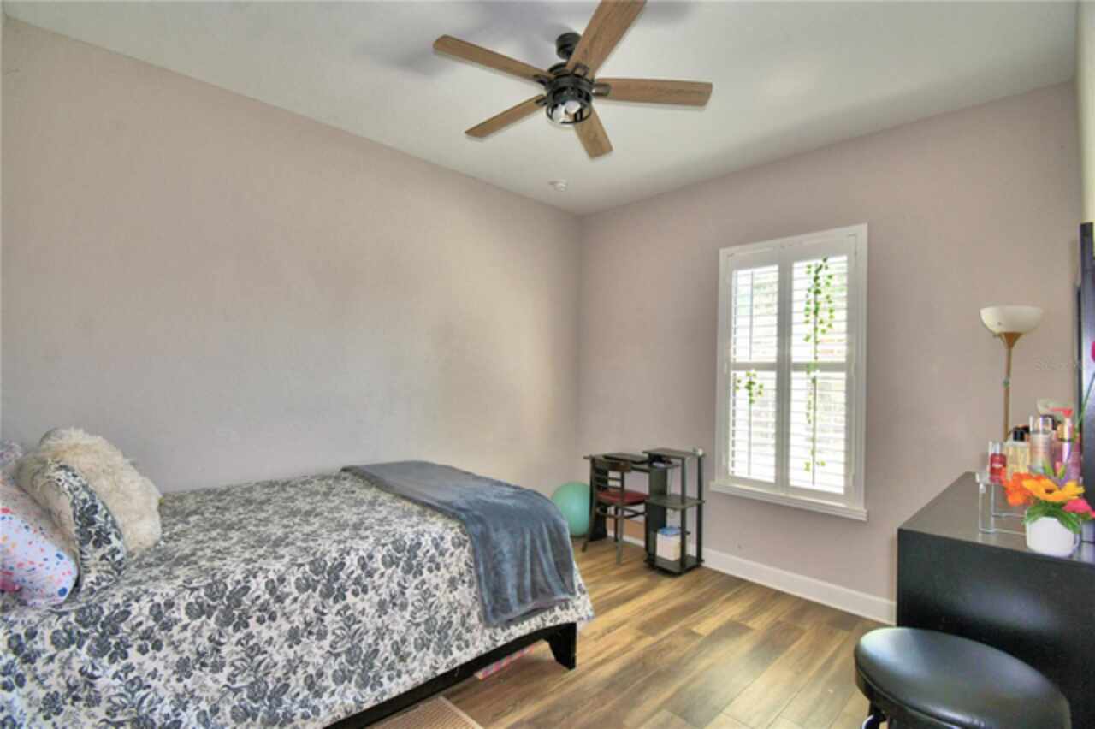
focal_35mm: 15
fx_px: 456
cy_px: 364
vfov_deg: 77.3
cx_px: 548
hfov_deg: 100.4
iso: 200
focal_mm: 10
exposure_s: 1/40
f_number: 4.5
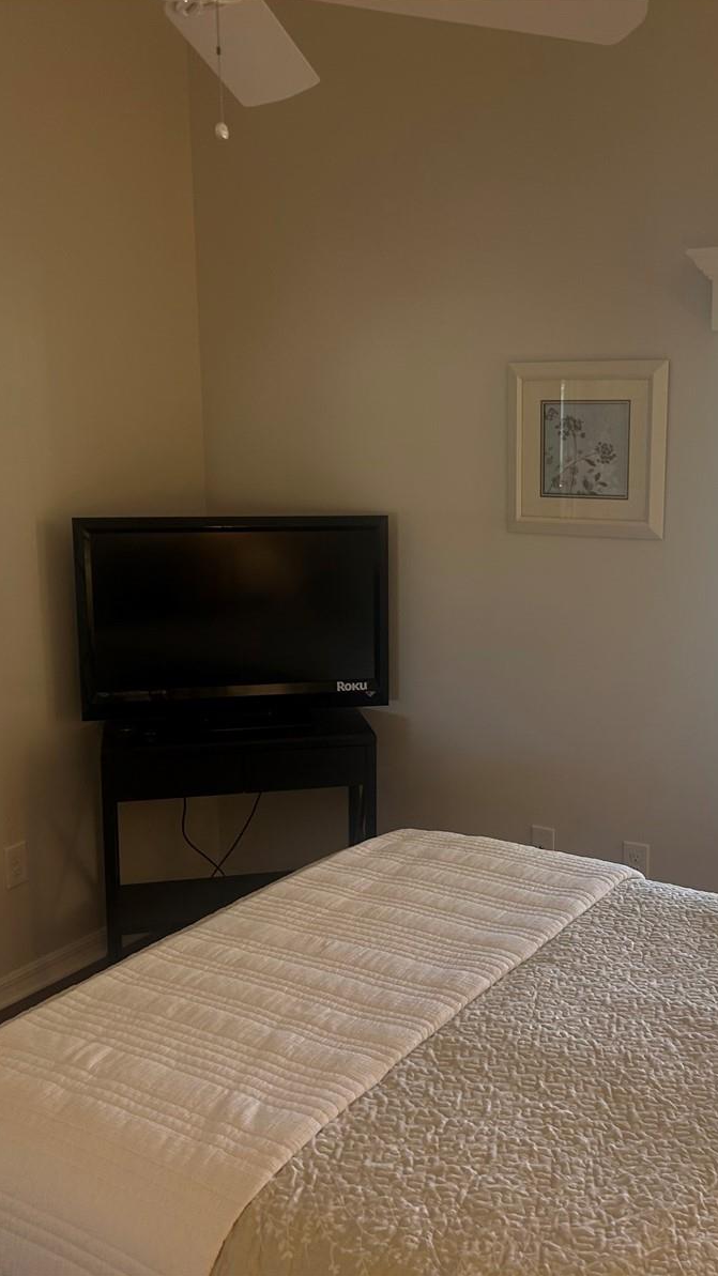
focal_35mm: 38
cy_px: 635
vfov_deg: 52.8
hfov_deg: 30.9
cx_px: 491
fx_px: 1286
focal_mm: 5.7
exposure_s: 1/60
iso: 64
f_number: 1.5
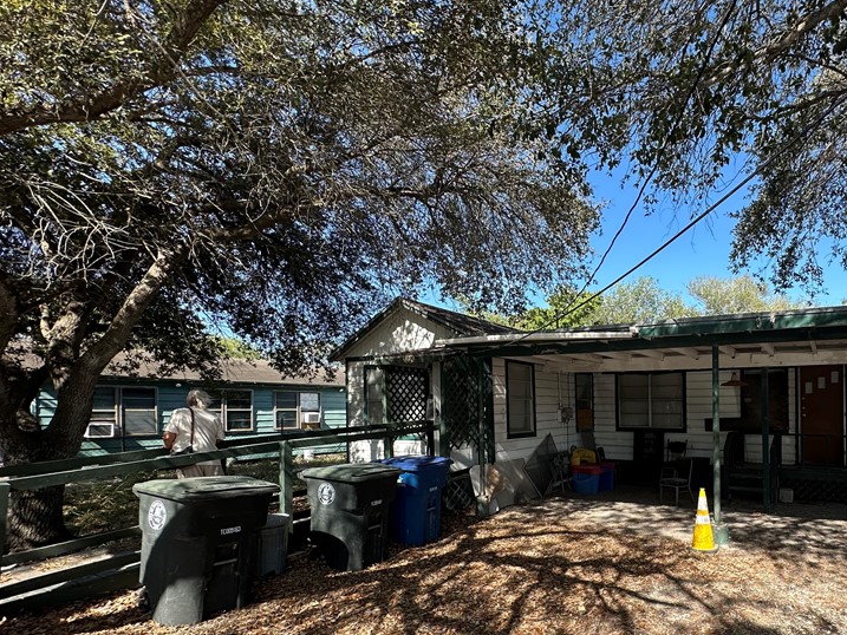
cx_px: 595
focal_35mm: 20
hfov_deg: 77.8
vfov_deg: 64.6
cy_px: 414
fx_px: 489
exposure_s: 1/550
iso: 40
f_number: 2.2
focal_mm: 2.22
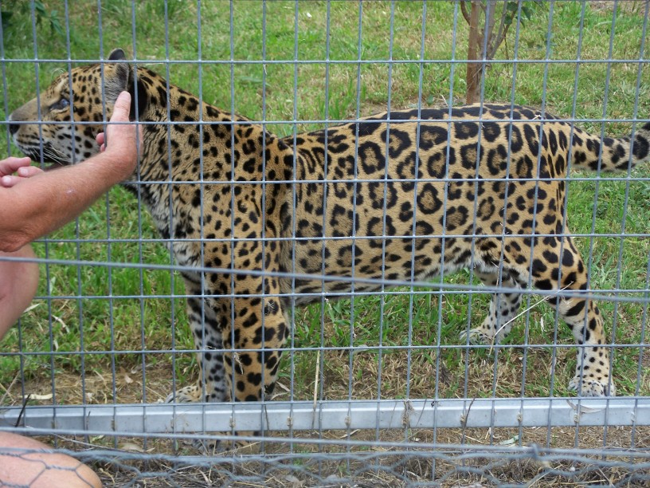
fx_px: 1540
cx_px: 325
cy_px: 244
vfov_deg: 18.0
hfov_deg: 23.8
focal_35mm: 82
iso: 64
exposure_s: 1/160
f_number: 3.6
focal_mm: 17.3
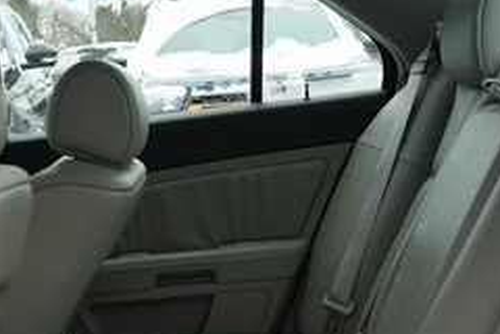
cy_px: 327
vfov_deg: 16.7
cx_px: 177
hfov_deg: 25.3
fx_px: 1111
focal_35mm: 80
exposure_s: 1/160
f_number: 4
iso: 125
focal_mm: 30
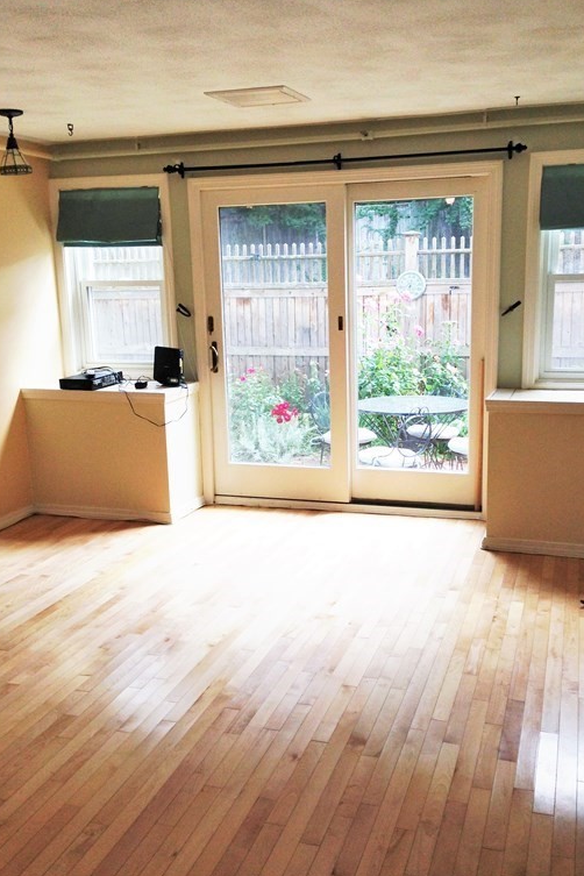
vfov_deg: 54.4
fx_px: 852
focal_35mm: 35
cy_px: 434
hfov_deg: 37.8
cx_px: 325
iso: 64
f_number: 2.4
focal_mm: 4.12
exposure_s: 1/120
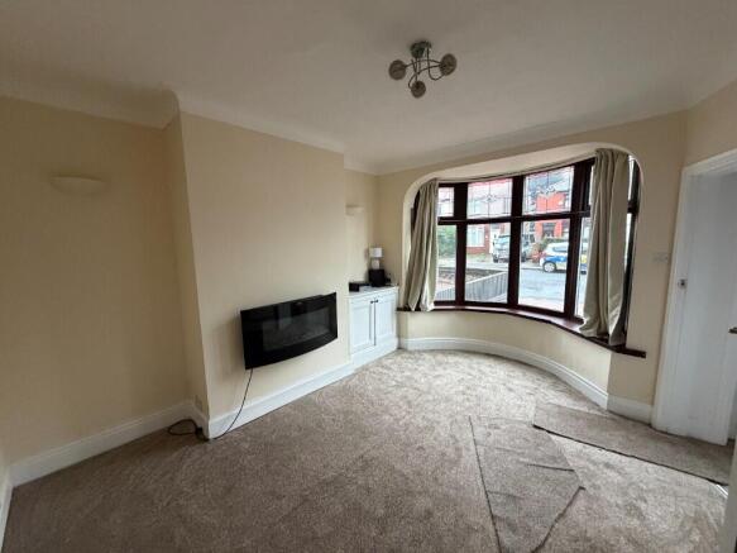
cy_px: 276
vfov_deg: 85.7
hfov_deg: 102.1
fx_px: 298
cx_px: 368
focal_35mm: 14
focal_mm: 2.22
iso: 500
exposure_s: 1/60
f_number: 2.2
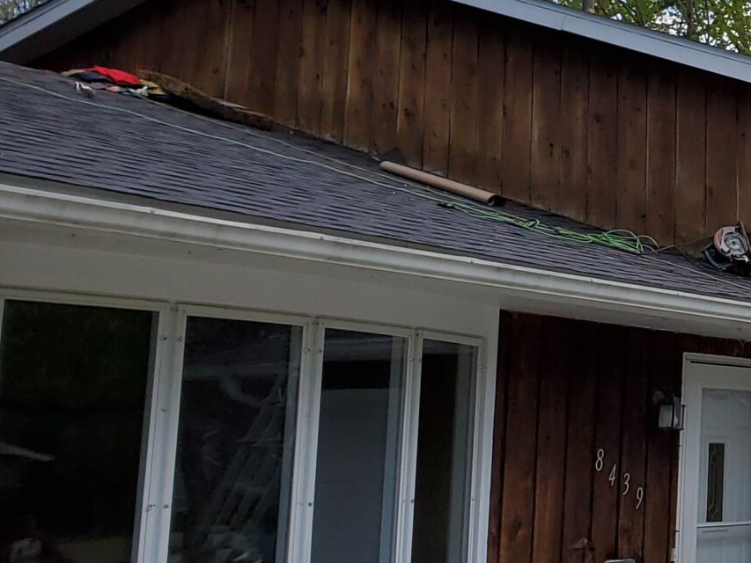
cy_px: 203
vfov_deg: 18.9
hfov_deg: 21.3
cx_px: 1104
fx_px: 1692
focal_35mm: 78
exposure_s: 1/1392
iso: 50
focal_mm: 4.3
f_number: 2.4
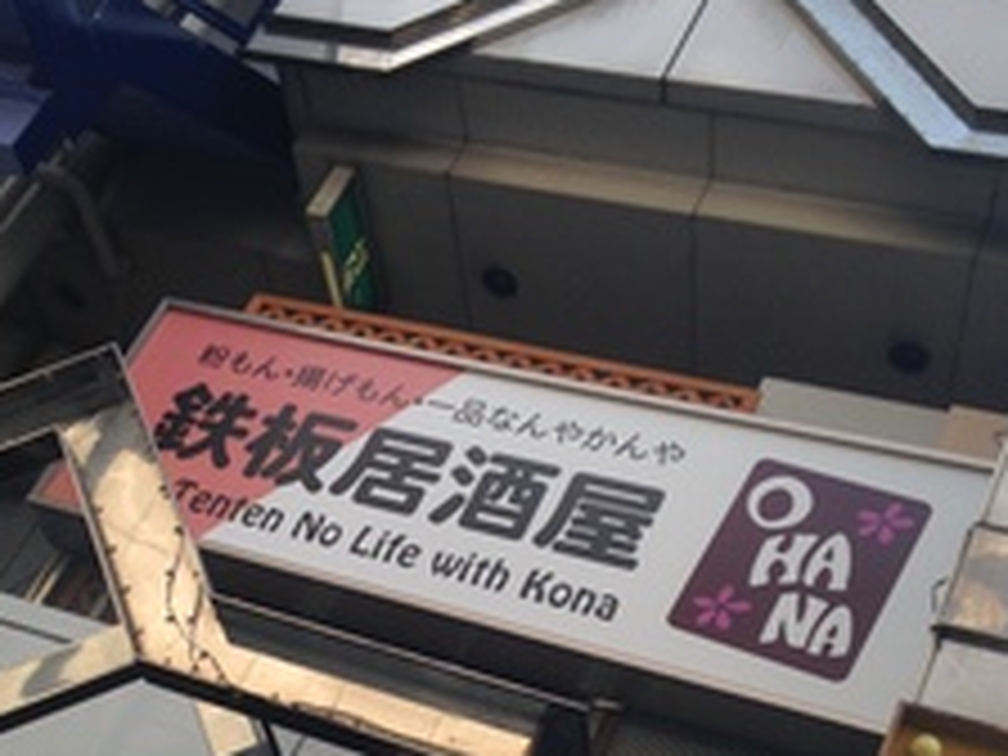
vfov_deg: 24.0
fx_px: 1718
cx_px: 369
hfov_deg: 32.5
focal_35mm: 59
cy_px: 702
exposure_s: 1/427
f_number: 2.4
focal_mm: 4.12
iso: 50
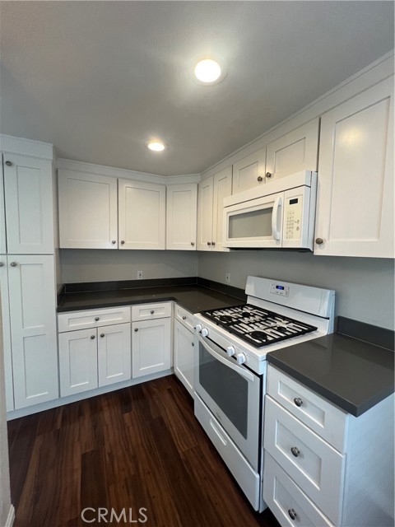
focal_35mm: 13
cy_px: 264
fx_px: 198
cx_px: 198
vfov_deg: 106.2
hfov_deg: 89.9
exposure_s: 1/120
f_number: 1.8
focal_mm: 1.57
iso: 160
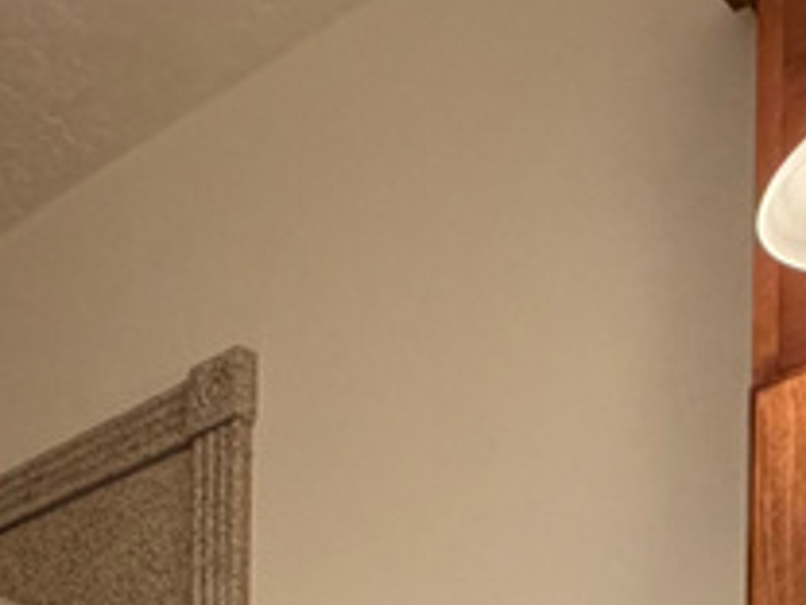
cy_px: 1385
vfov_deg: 14.9
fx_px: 1607
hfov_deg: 27.0
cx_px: 54
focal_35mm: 69
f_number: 2.2
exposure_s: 1/120
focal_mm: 2.22
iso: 250
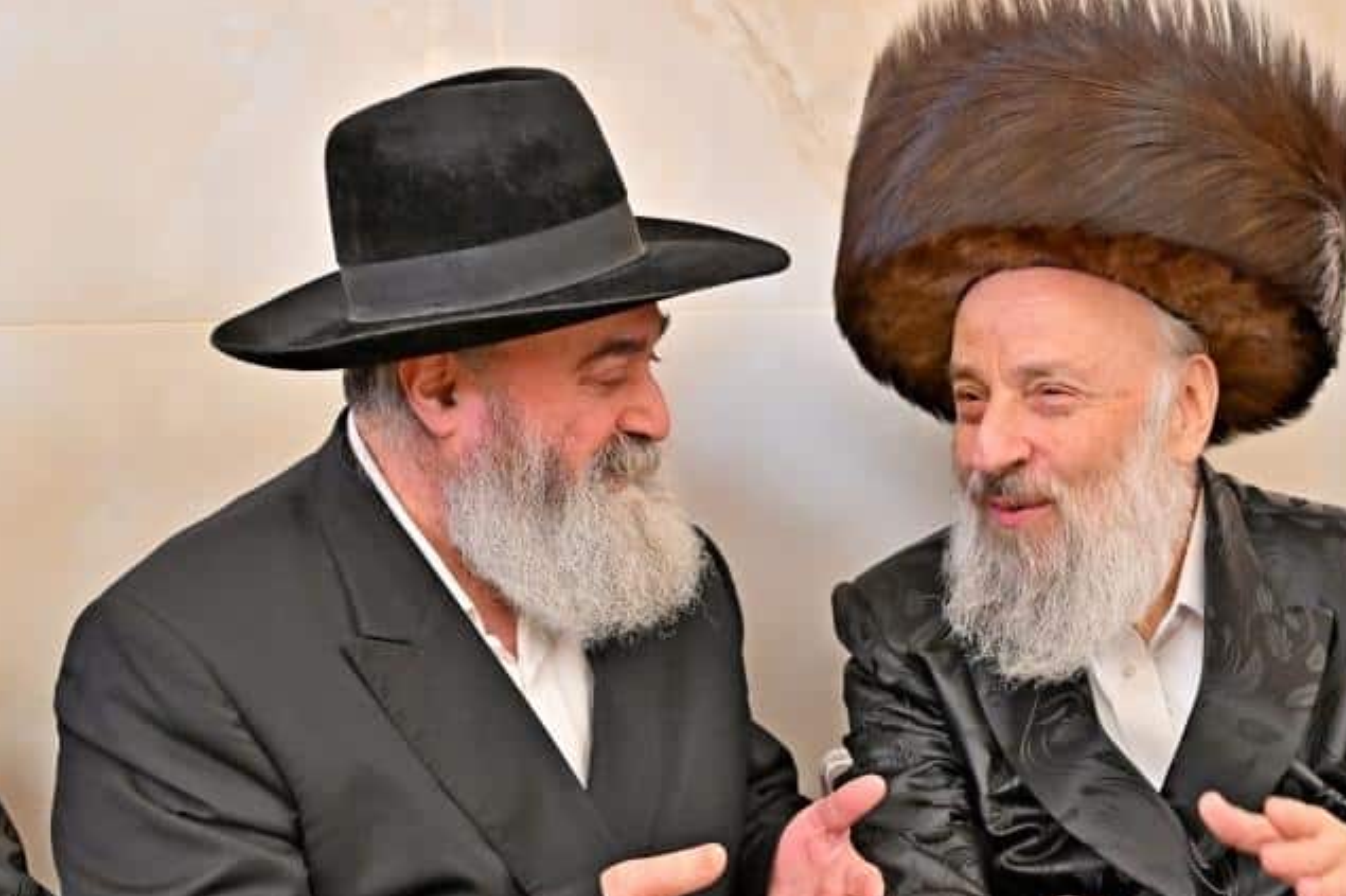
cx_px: 831
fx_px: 2654
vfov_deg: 19.2
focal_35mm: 71
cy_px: 550
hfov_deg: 28.4
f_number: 4
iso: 1000
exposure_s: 1/200
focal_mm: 44
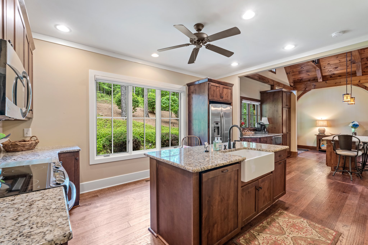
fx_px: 164
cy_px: 122
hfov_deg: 96.7
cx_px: 184
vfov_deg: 73.7
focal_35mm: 16
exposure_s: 1/1.25
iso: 250
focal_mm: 16
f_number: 8
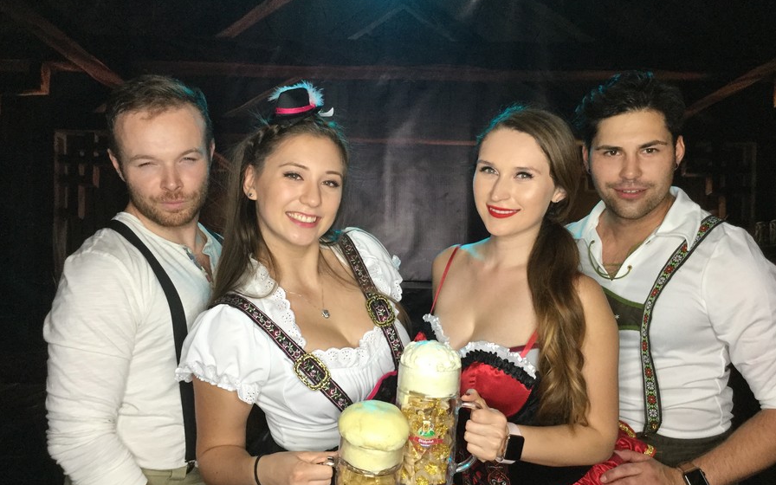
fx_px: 698
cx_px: 389
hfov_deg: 58.1
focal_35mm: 33
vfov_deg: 38.3
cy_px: 272
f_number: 2.4
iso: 50
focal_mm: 3.3
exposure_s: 1/30
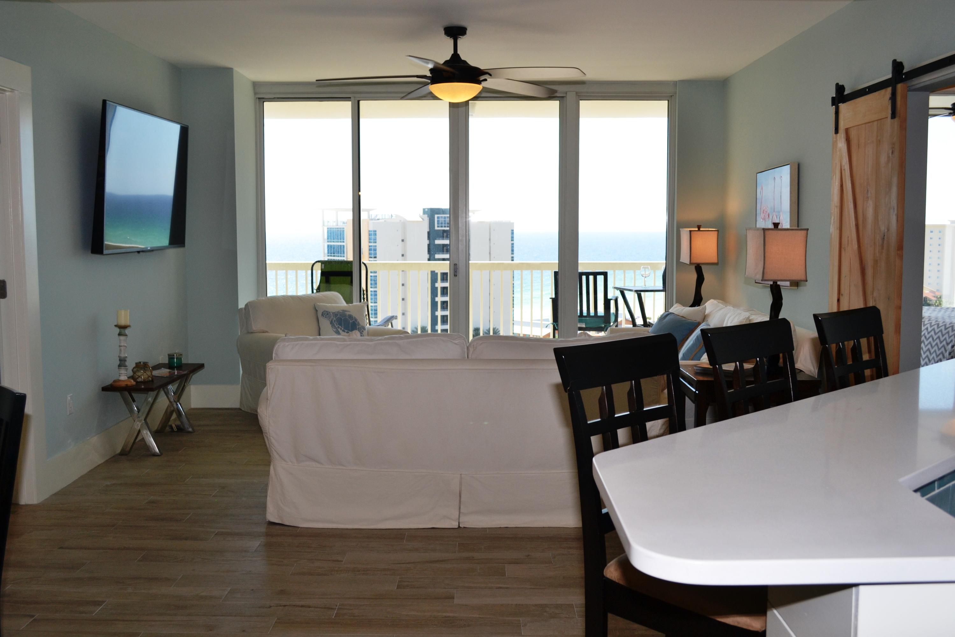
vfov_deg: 36.9
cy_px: 318
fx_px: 955
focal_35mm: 36
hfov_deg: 53.1
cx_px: 478
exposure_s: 1/125
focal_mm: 24
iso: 180
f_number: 5.6
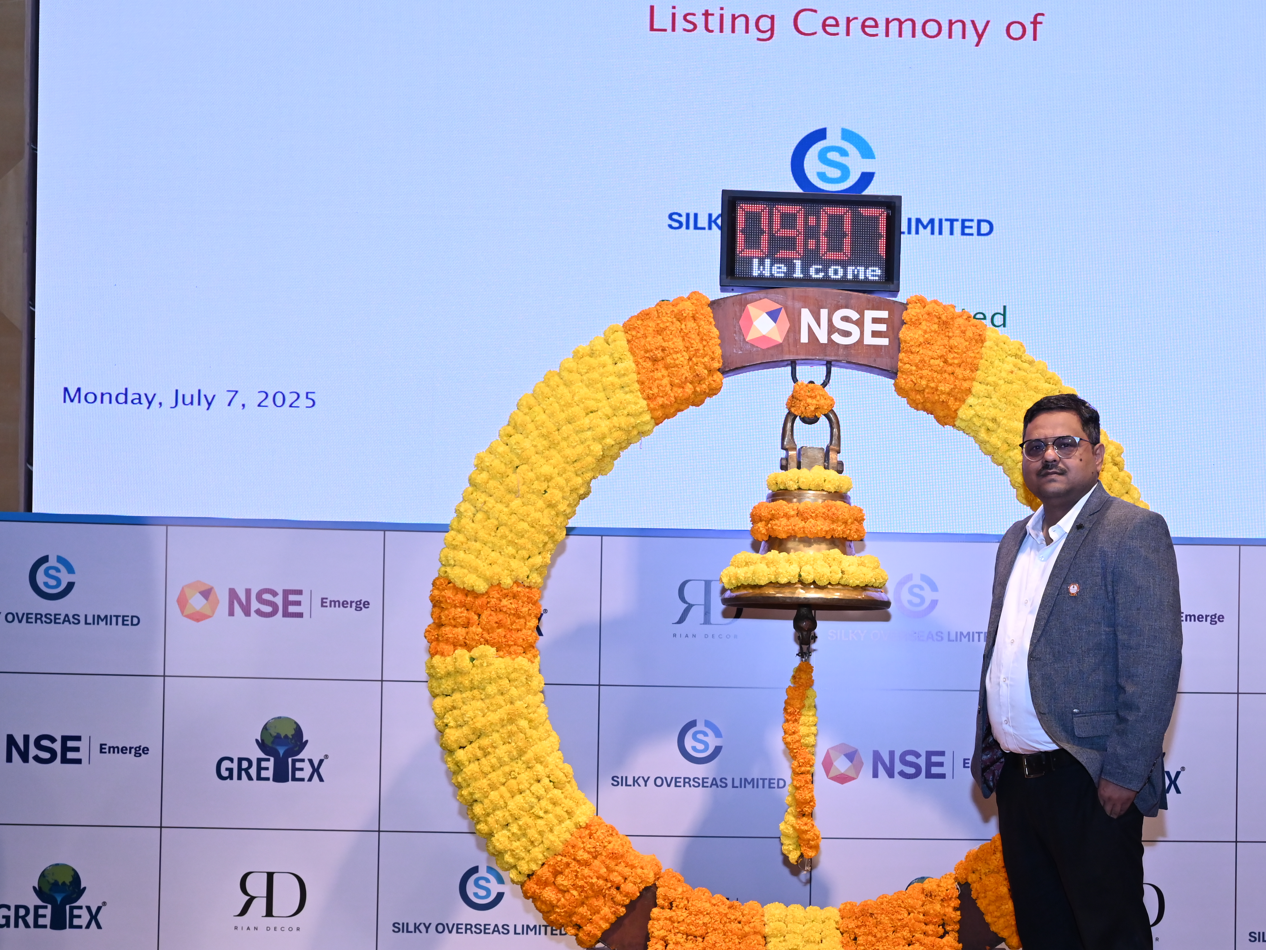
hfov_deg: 38.4
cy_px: 626
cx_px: 897
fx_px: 1782
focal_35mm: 49
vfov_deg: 29.6
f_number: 5.6
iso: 1600
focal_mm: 33.5
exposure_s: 1/125
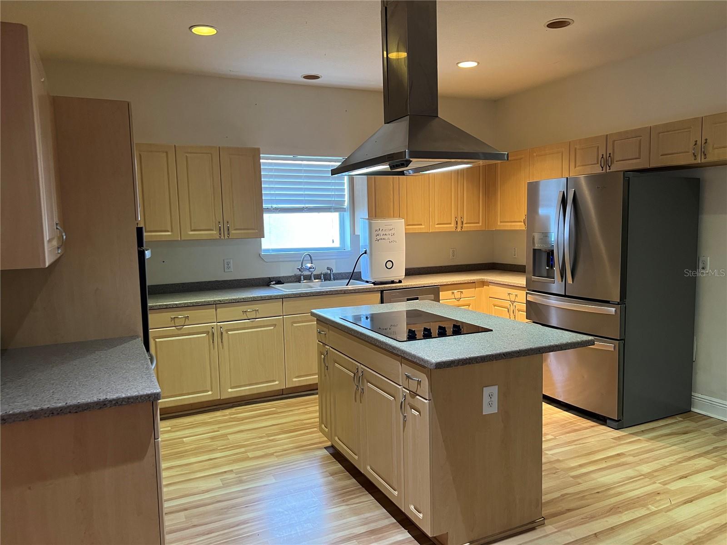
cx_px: 364
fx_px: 546
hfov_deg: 67.3
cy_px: 272
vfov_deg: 53.1
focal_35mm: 26
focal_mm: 5.7
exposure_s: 1/60
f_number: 1.5
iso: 250
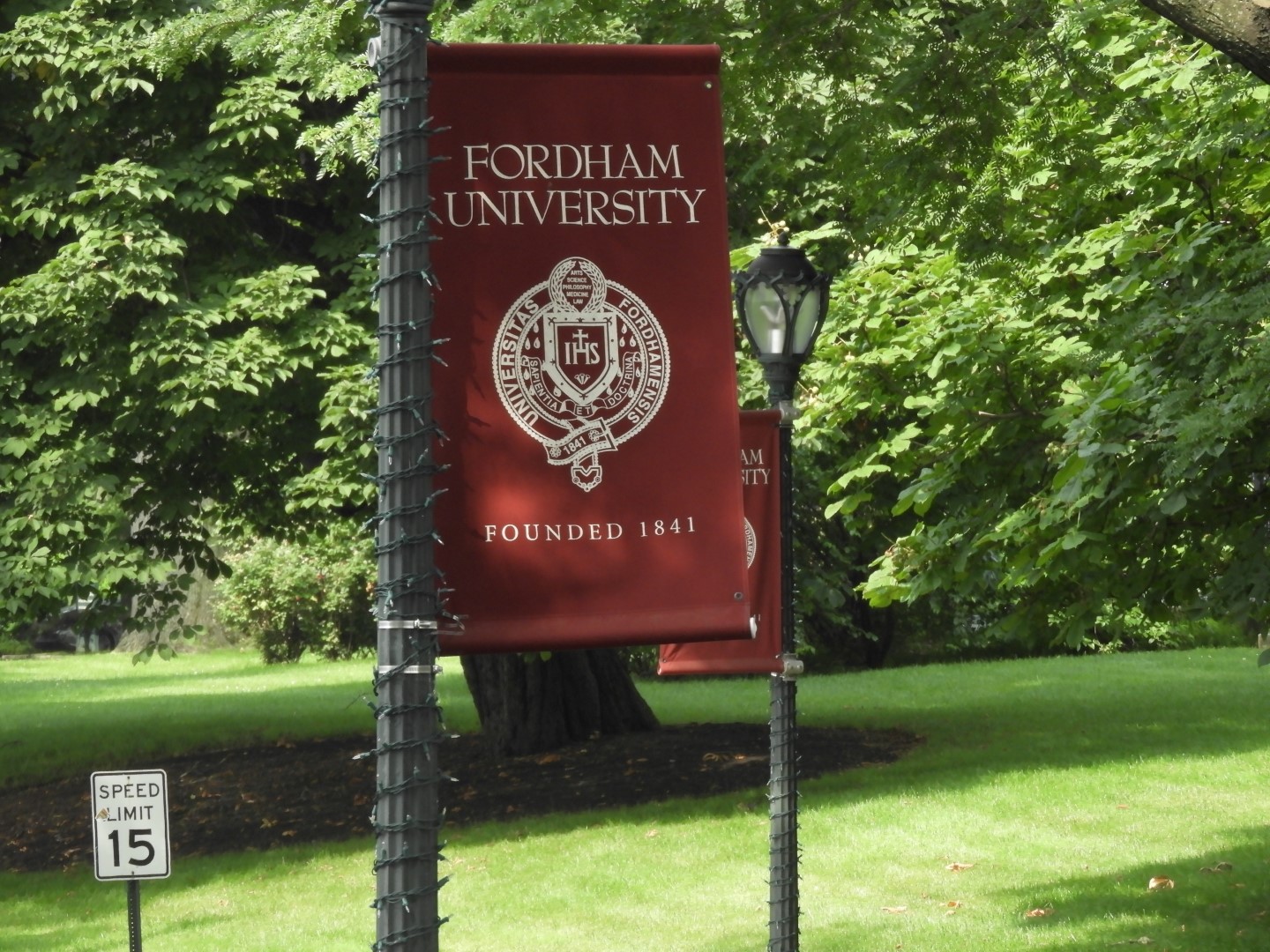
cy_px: 476
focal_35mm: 250
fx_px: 9172
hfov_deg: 7.9
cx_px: 635
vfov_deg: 5.9
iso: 720
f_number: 5.5
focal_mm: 44.8
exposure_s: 1/500
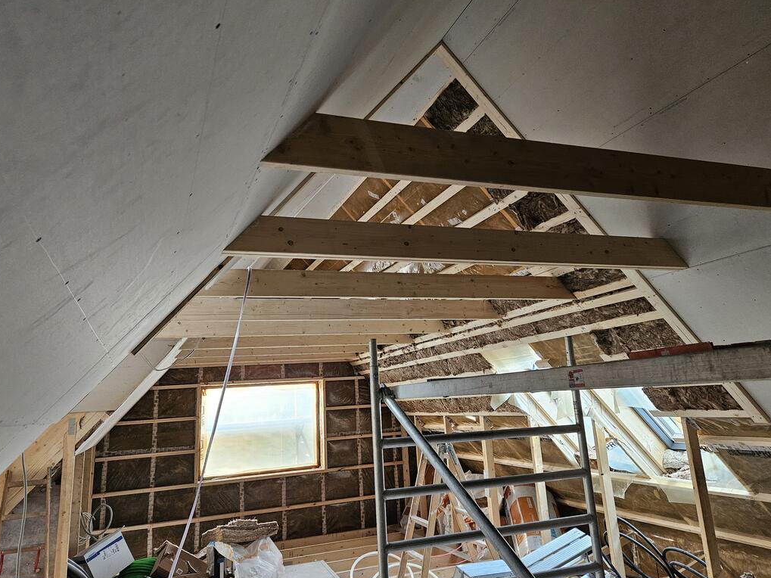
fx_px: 579
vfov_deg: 53.0
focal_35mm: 26
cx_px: 388
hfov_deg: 67.3
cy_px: 270
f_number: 1.8
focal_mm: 5.4
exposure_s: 1/100
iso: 800
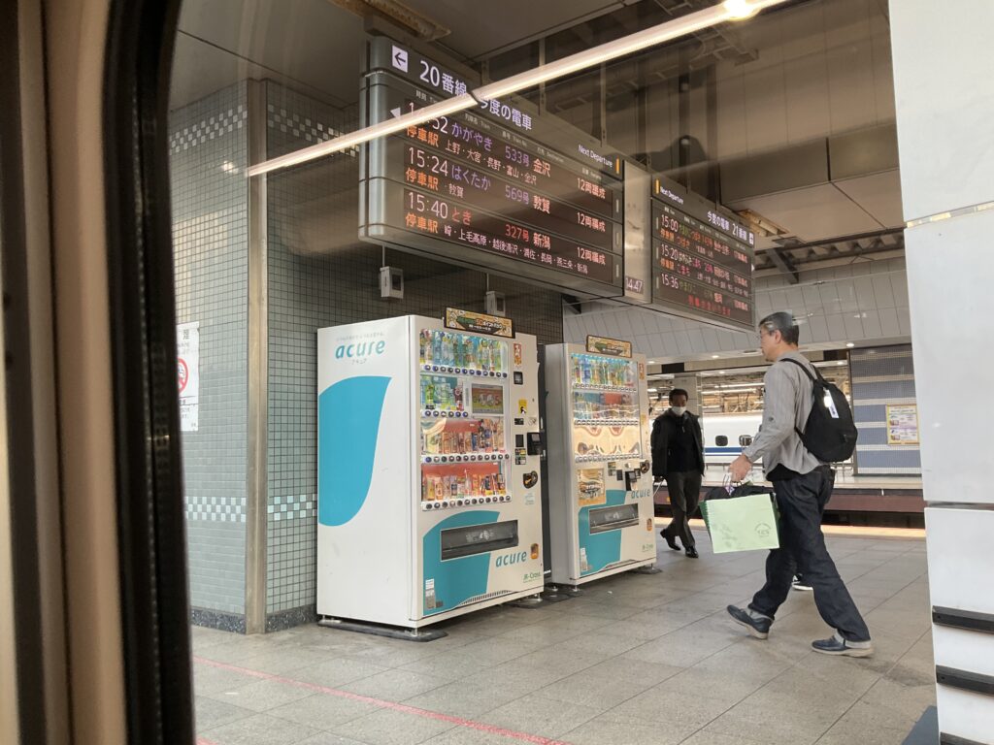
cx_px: 497
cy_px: 372
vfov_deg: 48.2
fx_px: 833
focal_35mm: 29
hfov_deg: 61.7
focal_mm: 3
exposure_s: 1/122
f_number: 1.8
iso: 40
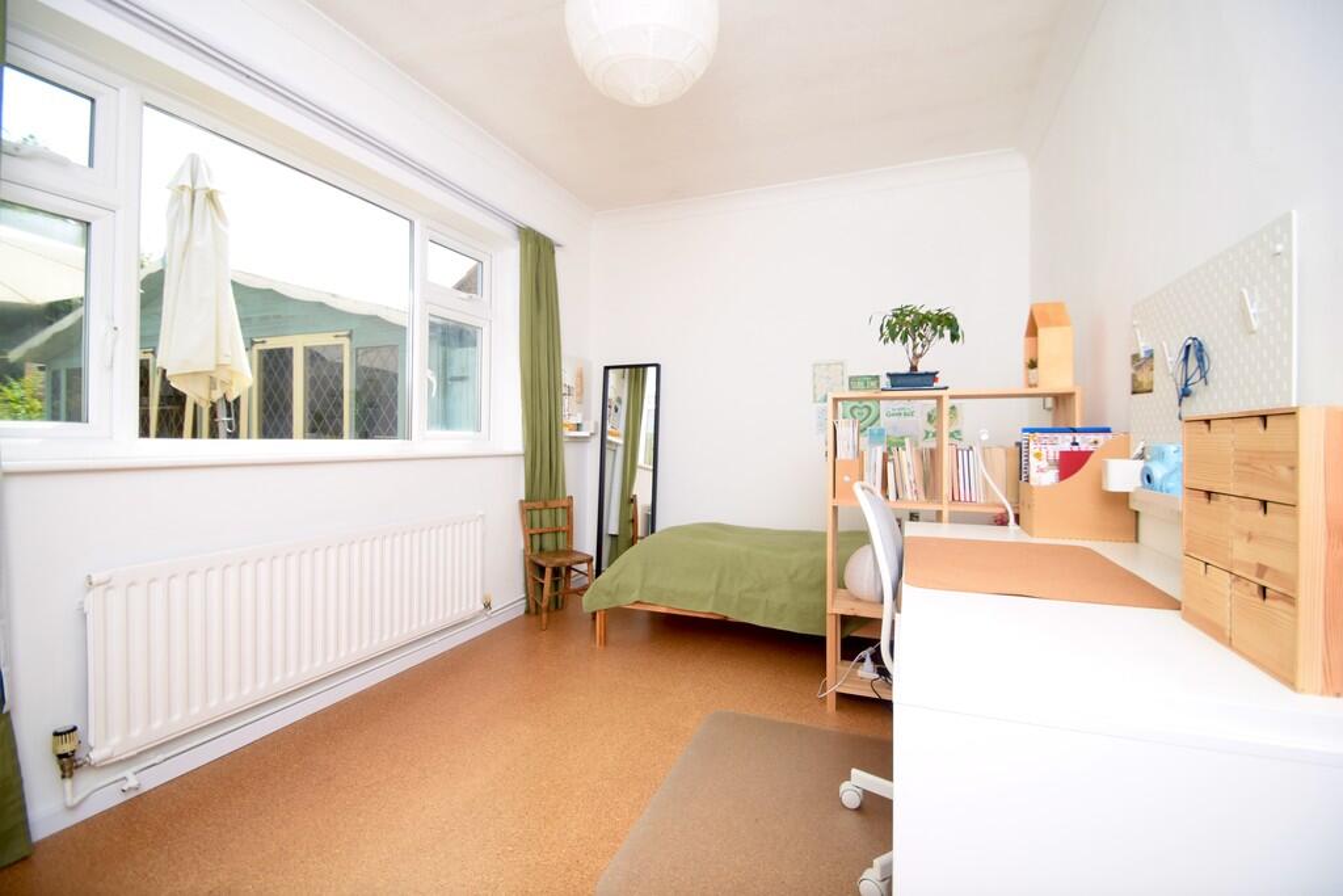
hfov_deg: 100.4
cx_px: 672
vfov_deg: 77.3
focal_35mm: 15
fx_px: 560
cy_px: 448
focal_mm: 10
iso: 100
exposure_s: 1/200
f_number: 18
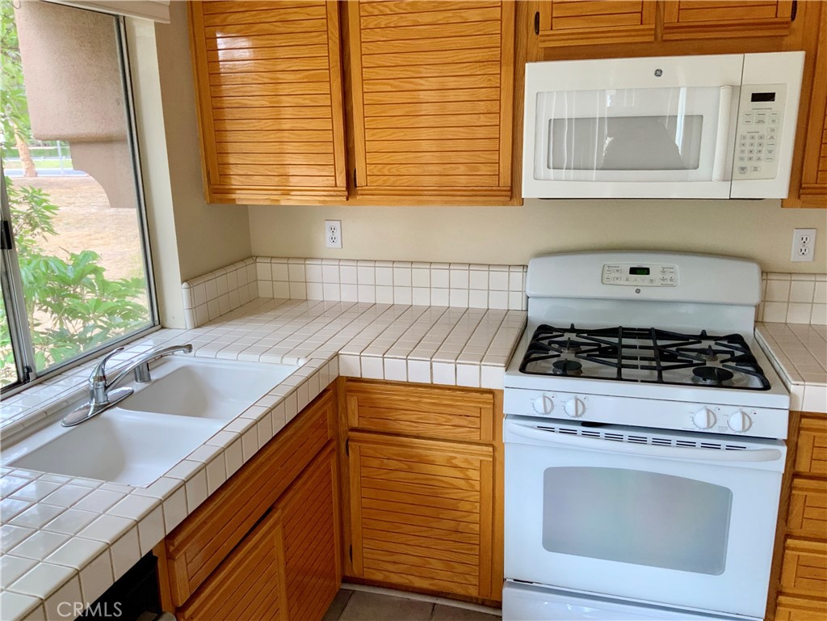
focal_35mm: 29
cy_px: 310
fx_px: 693
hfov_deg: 61.7
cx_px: 414
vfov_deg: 48.2
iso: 64
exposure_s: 1/120
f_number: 1.8
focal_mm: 3
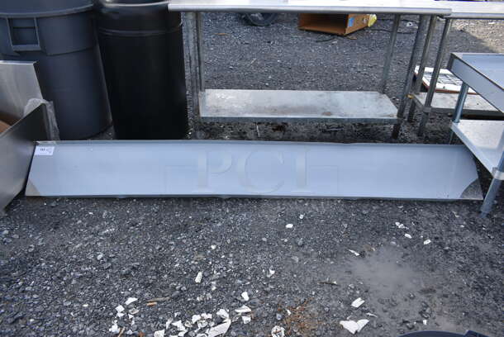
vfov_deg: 48.0
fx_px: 378
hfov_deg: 67.3
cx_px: 252
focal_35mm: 27
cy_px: 168
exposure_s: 1/125
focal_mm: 18
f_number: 5.6
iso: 100
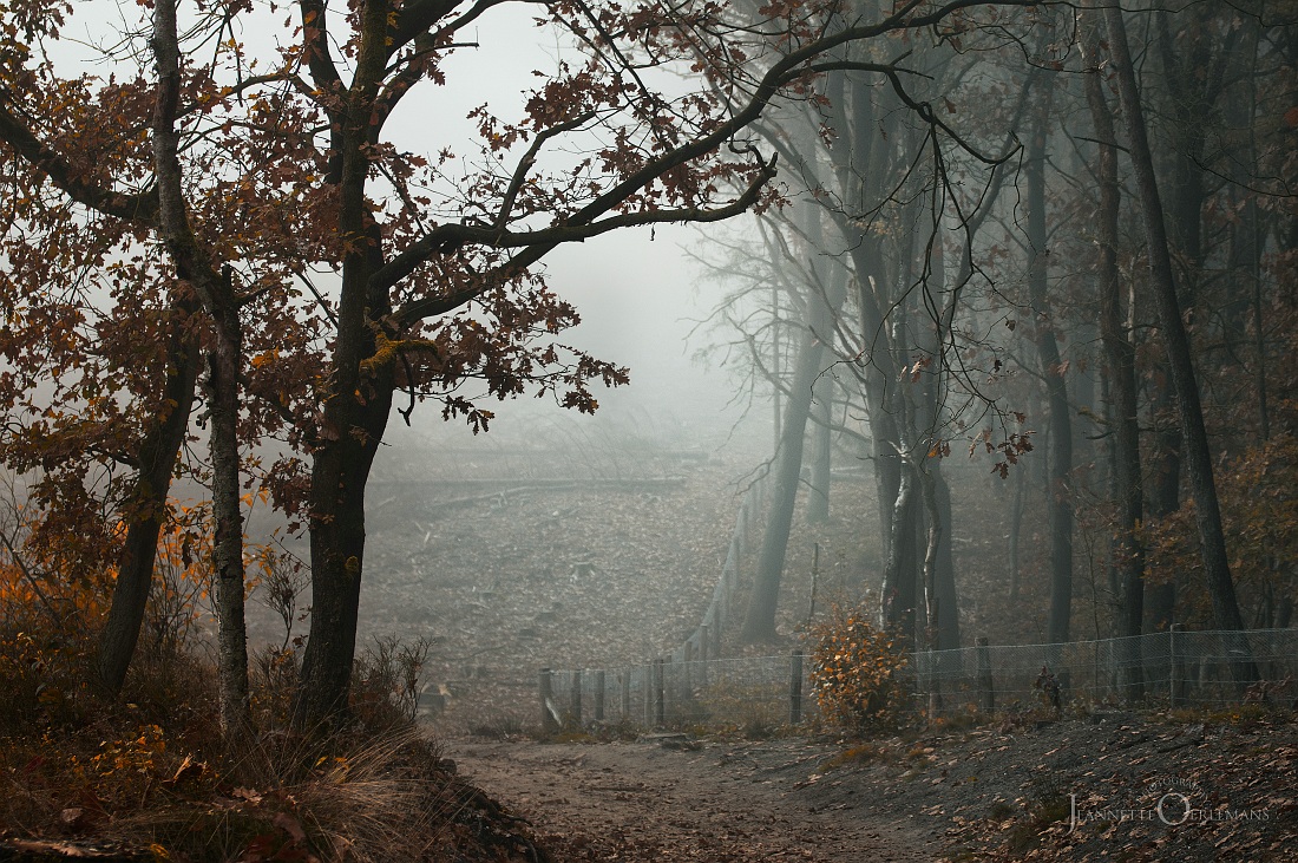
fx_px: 3782
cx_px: 649
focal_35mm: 105
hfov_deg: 19.5
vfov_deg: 13.0
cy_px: 432
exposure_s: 1/800
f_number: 4
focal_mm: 70
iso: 200
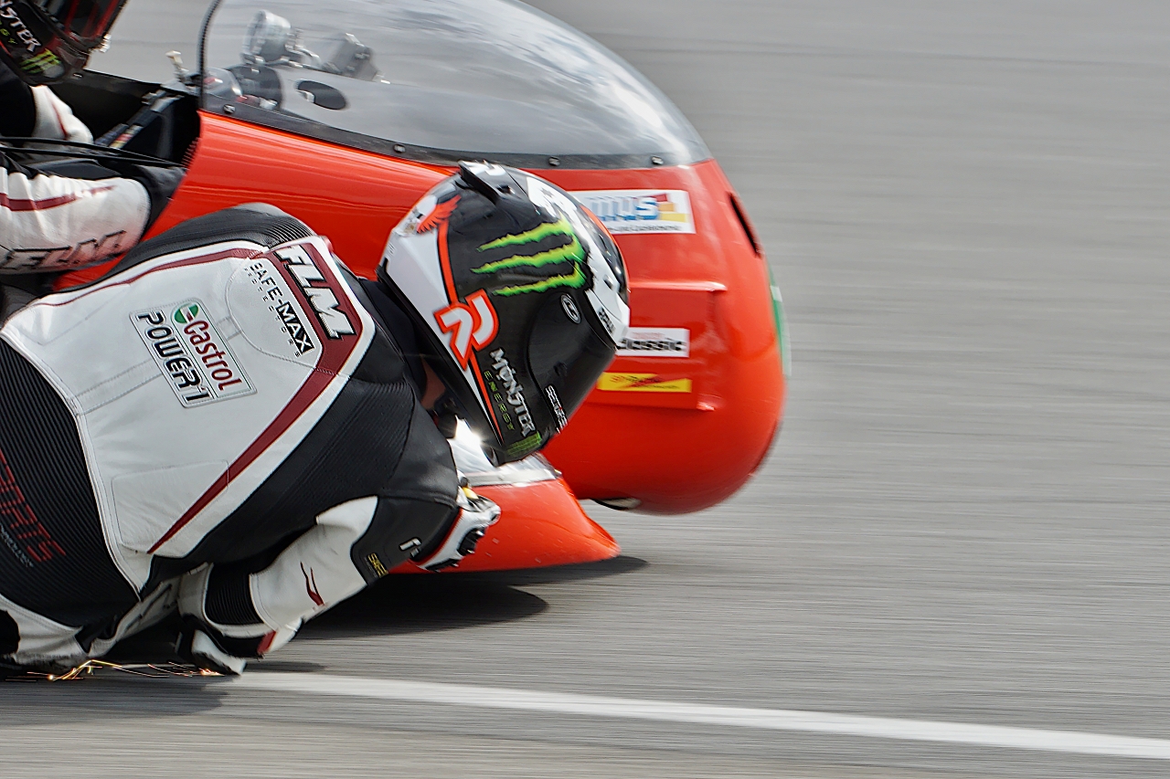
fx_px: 6824
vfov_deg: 6.5
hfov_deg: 9.8
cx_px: 585
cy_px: 390
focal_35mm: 210
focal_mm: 140
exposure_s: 1/200
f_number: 9
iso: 160
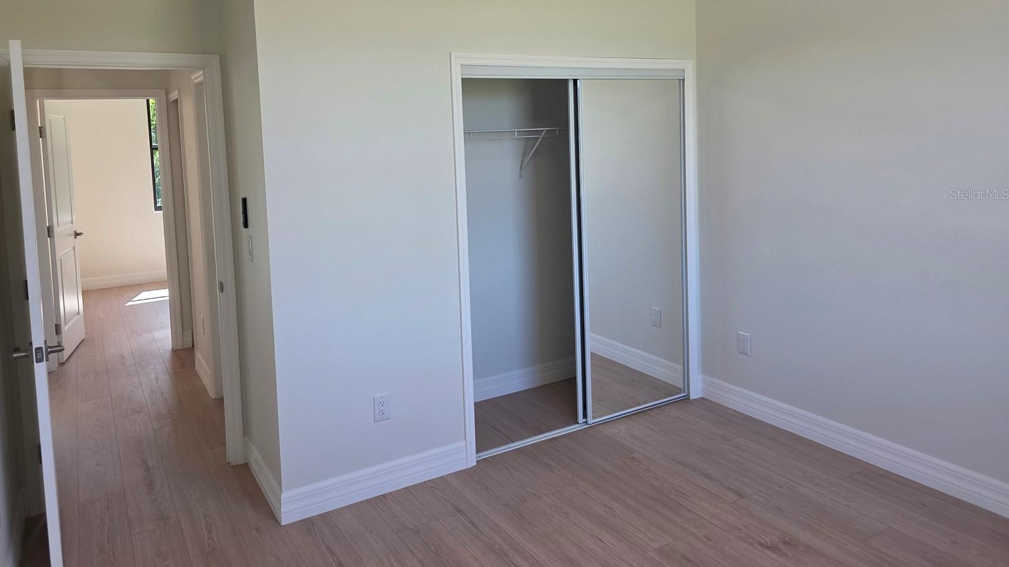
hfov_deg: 71.9
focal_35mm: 26
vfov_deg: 43.8
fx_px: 696
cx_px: 488
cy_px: 194
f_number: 1.7
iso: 125
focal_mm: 6.3
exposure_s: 1/180
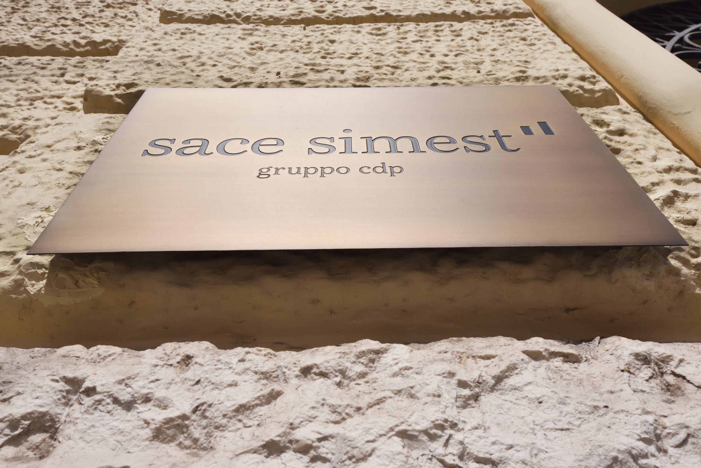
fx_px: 565
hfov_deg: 63.6
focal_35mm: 29
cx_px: 350
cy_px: 234
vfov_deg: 45.0
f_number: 14
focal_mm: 29
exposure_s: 1/1250
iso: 400
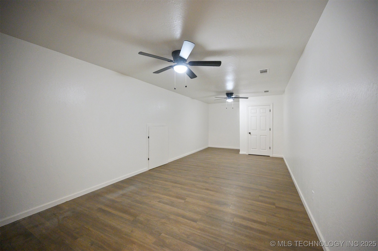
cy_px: 126
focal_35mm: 14
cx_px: 189
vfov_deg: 81.1
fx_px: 147
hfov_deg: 104.3
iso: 1250
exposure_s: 1/60
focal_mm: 14
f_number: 4
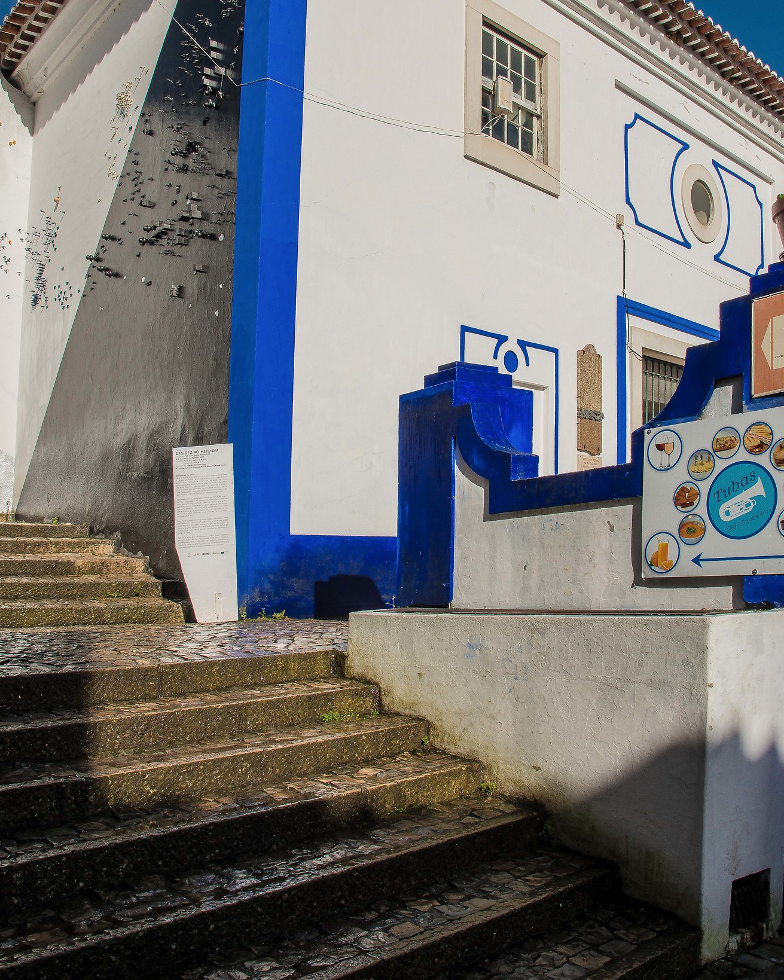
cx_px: 408
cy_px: 347
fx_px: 957
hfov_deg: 44.5
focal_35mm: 33
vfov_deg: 53.4
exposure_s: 1/400
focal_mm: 24
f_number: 16
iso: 320
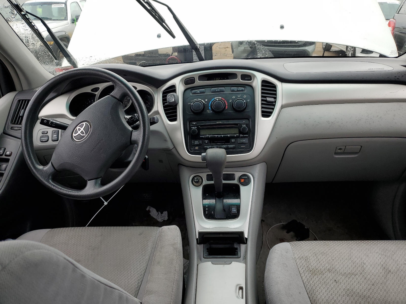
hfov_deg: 67.3
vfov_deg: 53.1
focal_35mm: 26
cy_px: 152
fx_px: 305
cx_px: 203
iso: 50
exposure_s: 1/233
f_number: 1.5
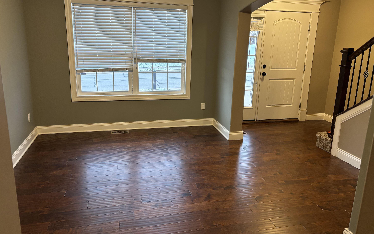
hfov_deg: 66.5
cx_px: 189
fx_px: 285
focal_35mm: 28
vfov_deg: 44.5
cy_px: 104
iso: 160
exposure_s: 1/60
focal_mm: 5.96
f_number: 1.6
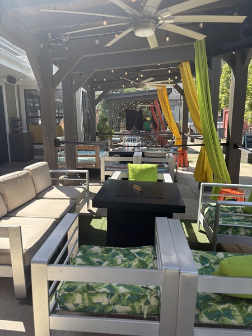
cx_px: 126
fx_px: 252
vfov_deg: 67.3
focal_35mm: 26
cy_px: 168
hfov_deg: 53.1
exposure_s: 1/1032
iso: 64
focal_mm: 5.96
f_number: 1.6
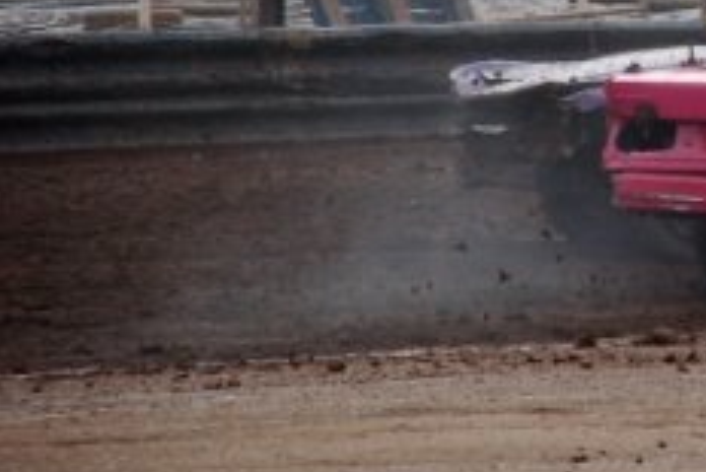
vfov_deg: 3.5
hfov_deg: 5.2
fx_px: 7699
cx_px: 971
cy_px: -61
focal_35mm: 392
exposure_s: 1/500
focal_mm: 95
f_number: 5.6
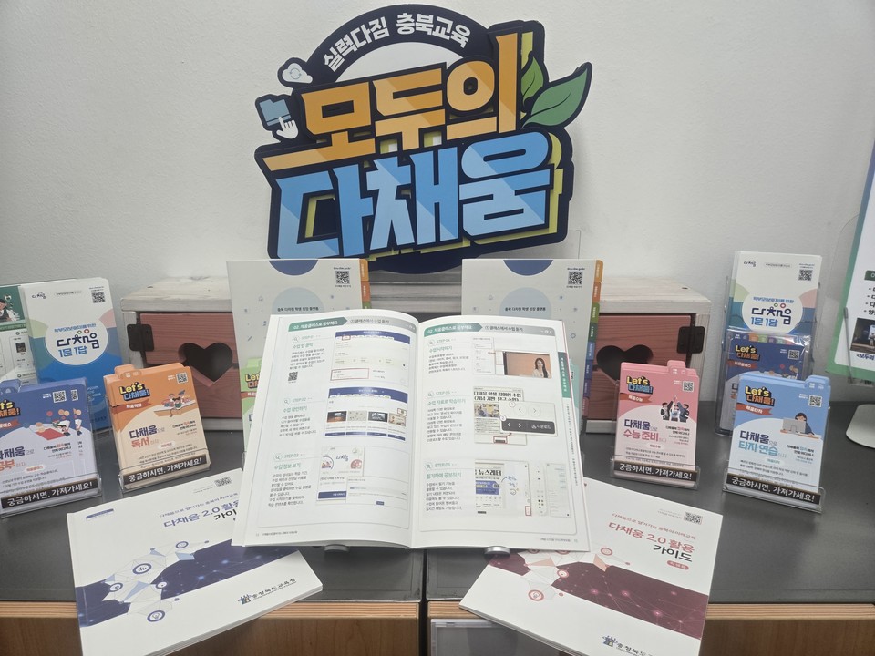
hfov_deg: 73.9
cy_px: 328
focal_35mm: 23
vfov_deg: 58.9
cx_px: 438
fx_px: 581
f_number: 1.8
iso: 100
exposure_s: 1/120
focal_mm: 5.4
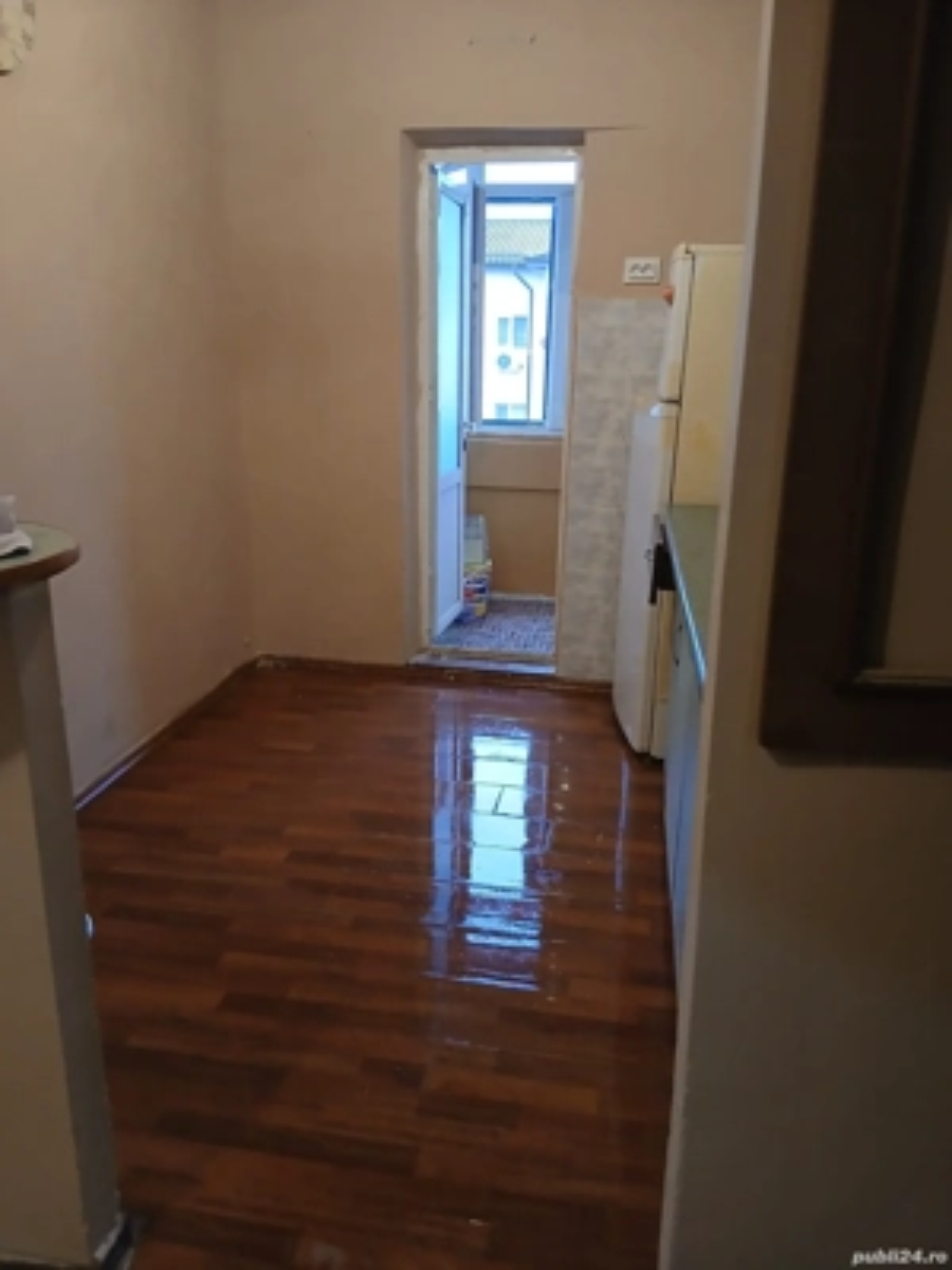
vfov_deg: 67.3
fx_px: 953
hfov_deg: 53.1
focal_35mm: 26
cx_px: 476
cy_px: 635
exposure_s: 1/33.3
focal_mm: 3.98
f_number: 1.8
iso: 320
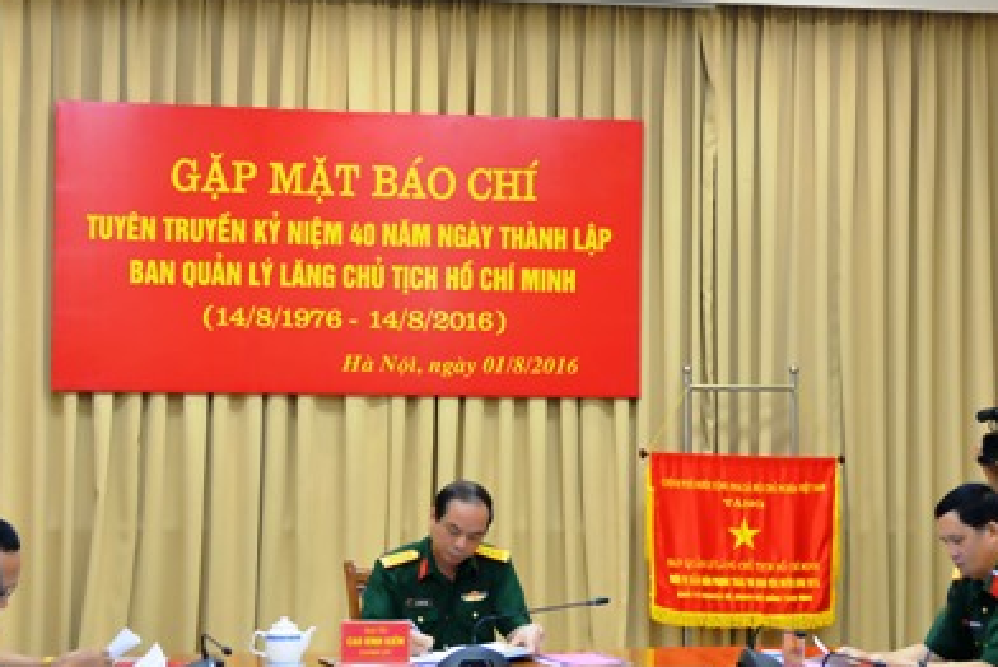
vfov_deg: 16.3
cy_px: 356
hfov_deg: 24.2
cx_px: 475
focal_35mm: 84
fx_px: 2330
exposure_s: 1/60
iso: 800
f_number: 4
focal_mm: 44
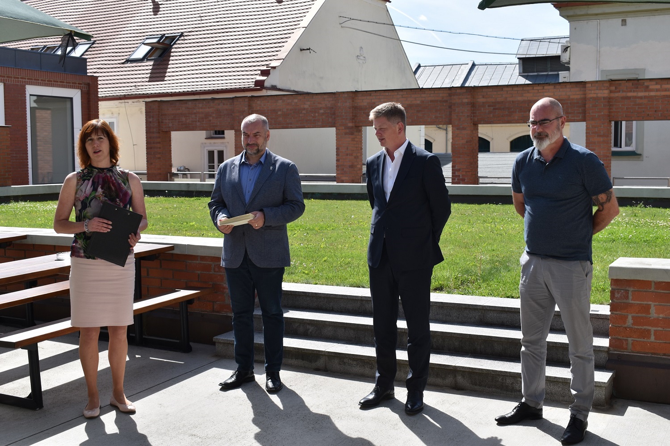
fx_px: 809
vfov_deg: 30.8
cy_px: 223
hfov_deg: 45.0
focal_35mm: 44
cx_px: 335
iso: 200
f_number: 9
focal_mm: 29
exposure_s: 1/320
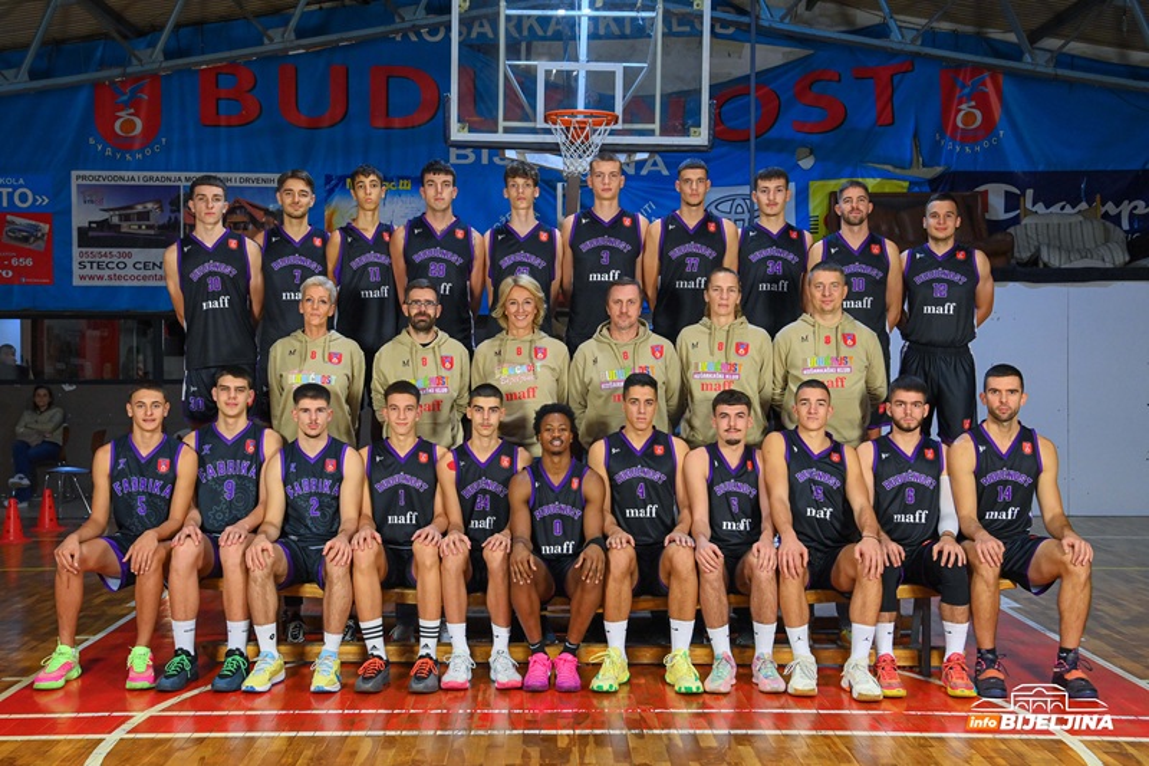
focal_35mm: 44
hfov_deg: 44.5
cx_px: 574
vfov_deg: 30.5
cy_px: 383
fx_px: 1404
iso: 2500
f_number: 5.6
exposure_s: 1/250
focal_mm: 44
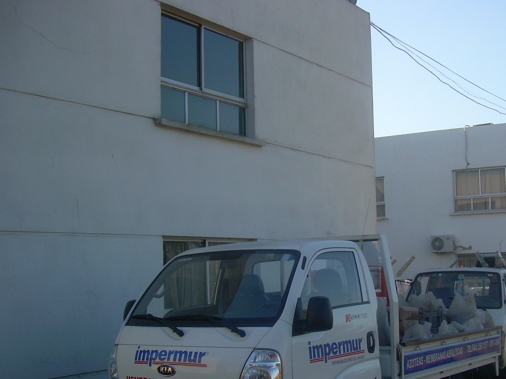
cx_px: 332
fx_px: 775
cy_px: 252
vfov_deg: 27.4
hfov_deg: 35.8
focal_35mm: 53
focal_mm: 6.3
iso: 50
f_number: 2.8
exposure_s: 1/771
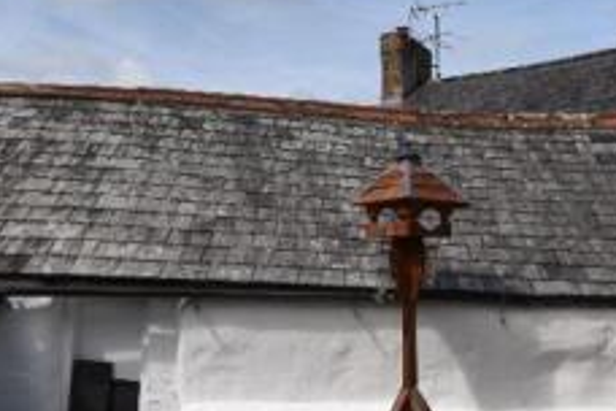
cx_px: 353
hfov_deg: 45.3
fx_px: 736
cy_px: 164
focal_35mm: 43
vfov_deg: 31.1
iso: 100
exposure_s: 1/200
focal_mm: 10
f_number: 11
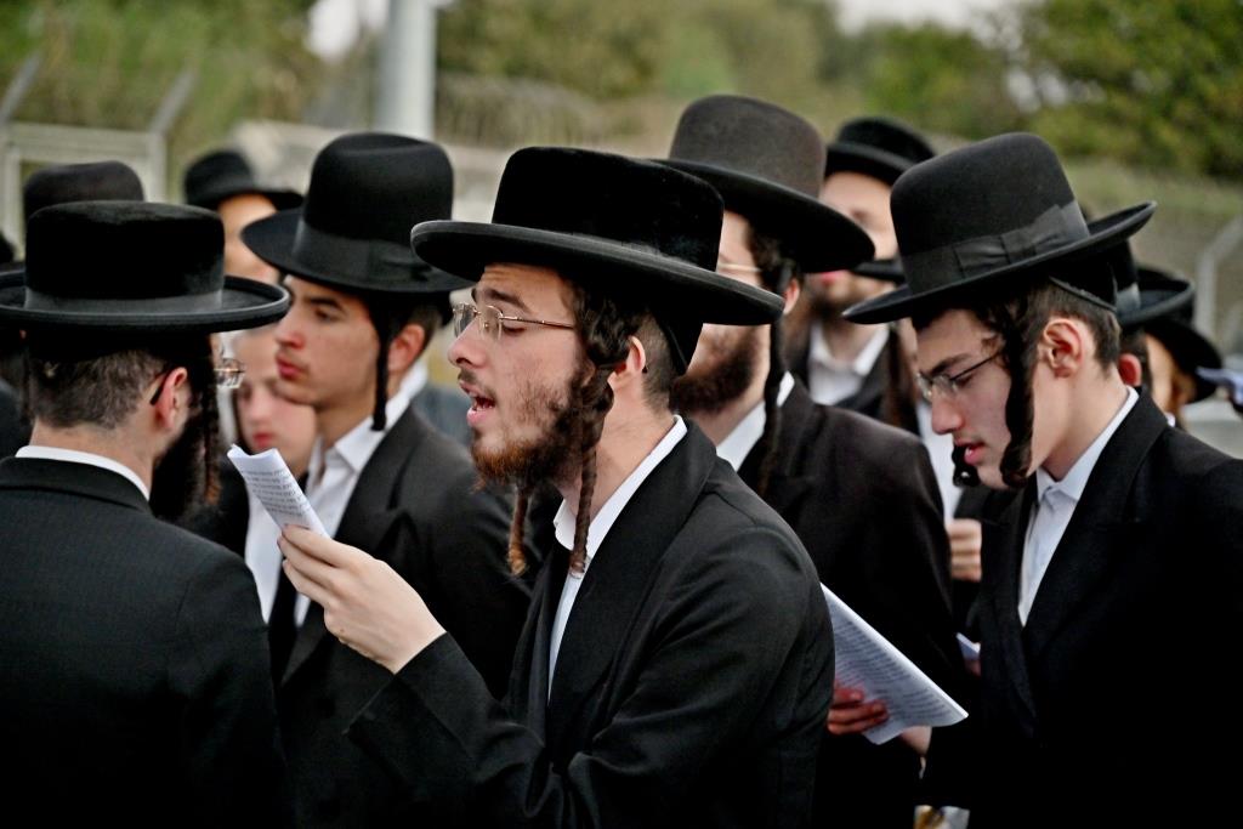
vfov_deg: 14.7
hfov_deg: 21.9
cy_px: 414
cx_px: 622
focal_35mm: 93
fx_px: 3211
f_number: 4
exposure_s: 1/200
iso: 1000
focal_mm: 93
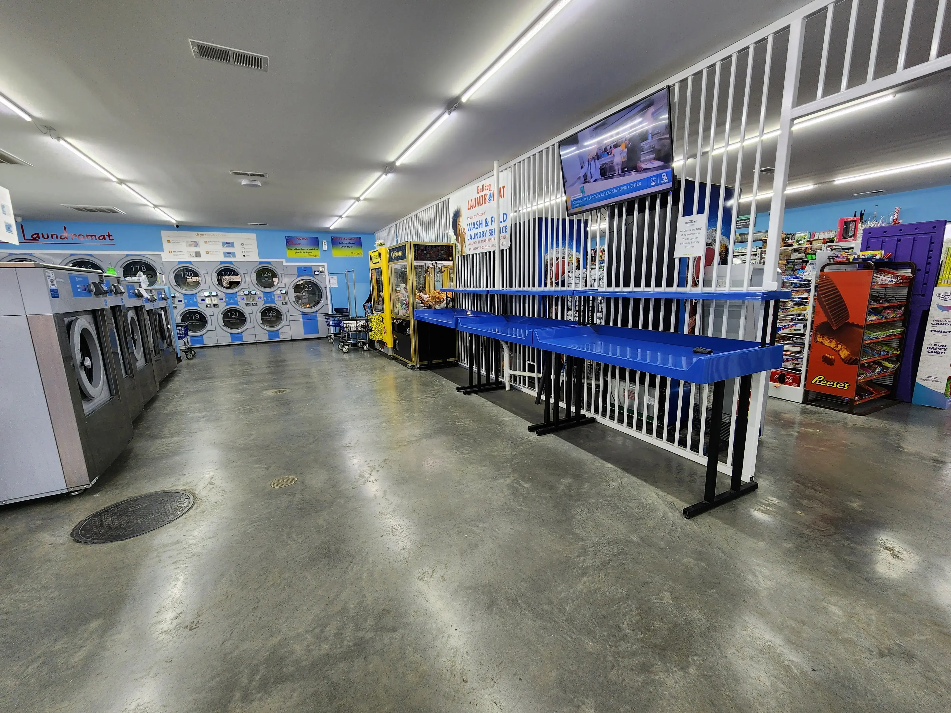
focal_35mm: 13
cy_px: 356
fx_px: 357
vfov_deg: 89.9
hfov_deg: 106.2
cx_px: 476
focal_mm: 2.2
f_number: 2.2
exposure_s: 1/60
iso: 125
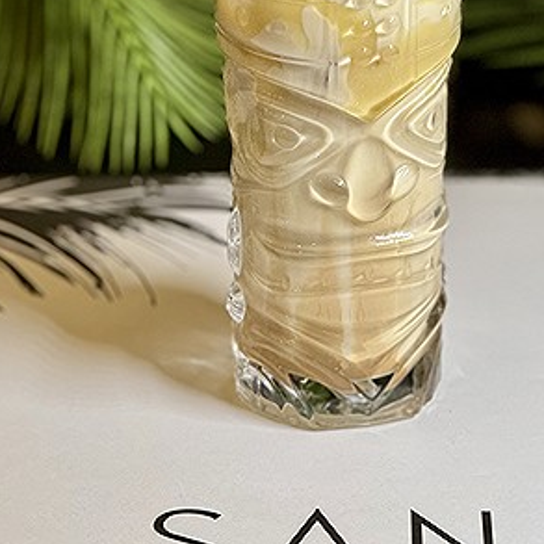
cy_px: 61
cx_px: 293
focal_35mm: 217
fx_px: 3858
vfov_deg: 8.0
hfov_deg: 8.1
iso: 250
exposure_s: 1/100
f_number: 2.8
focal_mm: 15.66
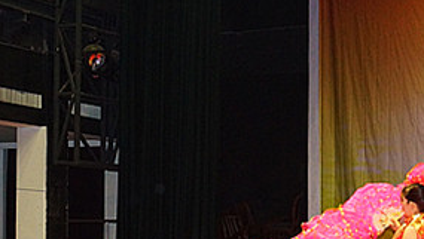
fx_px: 1159
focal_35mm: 103
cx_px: 305
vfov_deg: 11.6
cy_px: 253
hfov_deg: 20.6
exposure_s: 1/60
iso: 1250
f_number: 4
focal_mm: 24
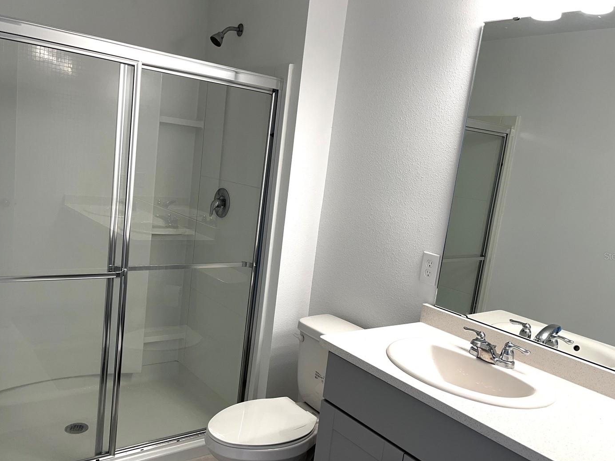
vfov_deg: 46.7
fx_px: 533
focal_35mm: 30
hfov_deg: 59.9
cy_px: 256
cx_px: 291
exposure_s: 1/120
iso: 40
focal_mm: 5.1
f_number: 1.6
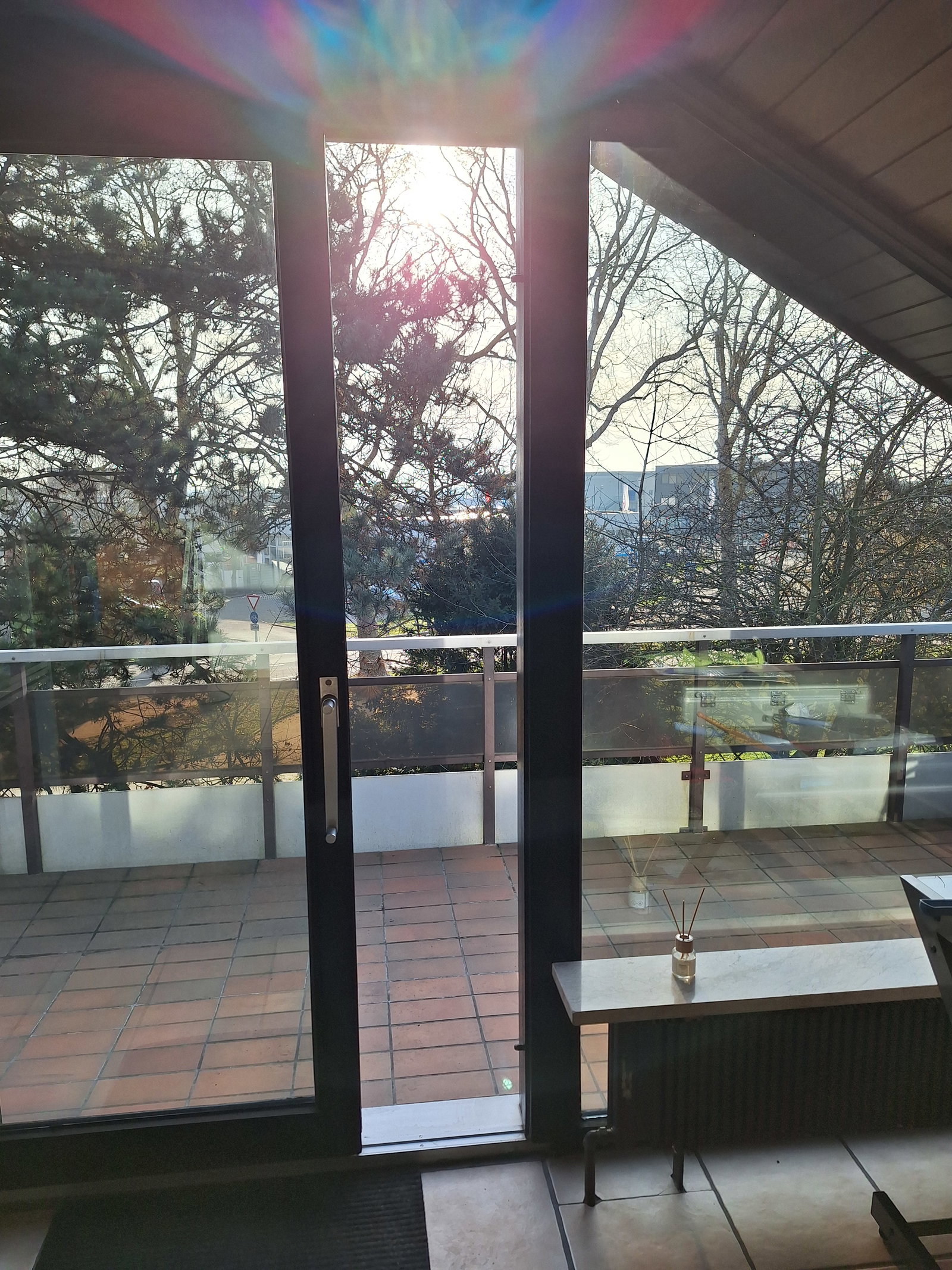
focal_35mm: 23
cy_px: 635
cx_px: 476
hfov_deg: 58.9
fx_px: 843
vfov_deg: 73.9
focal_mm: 5.54
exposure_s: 1/834
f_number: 1.8
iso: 40
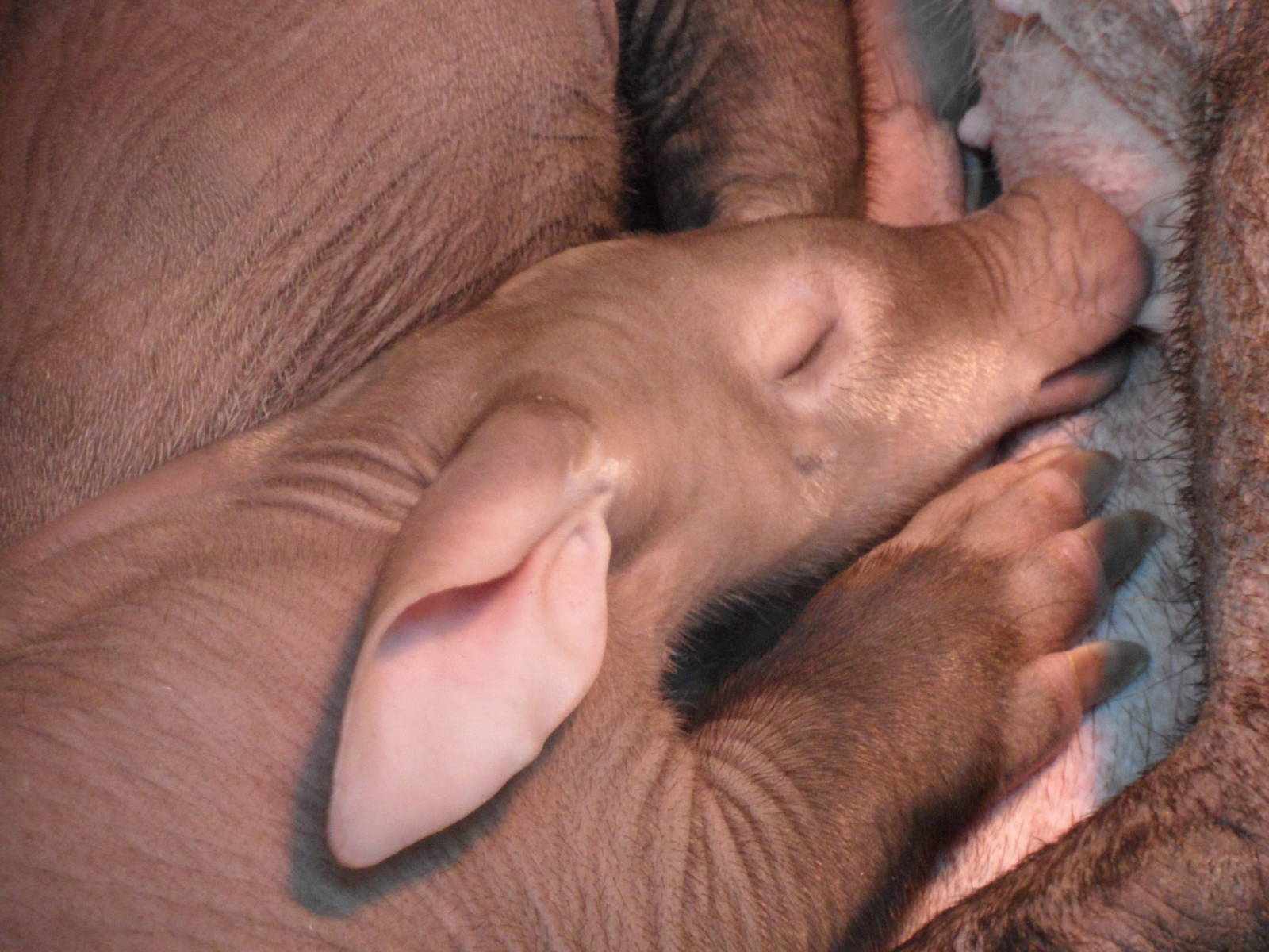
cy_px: 476
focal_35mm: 270
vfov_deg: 5.5
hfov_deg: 7.3
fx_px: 9898
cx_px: 634
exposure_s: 1/8
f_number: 5
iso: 400
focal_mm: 44.4
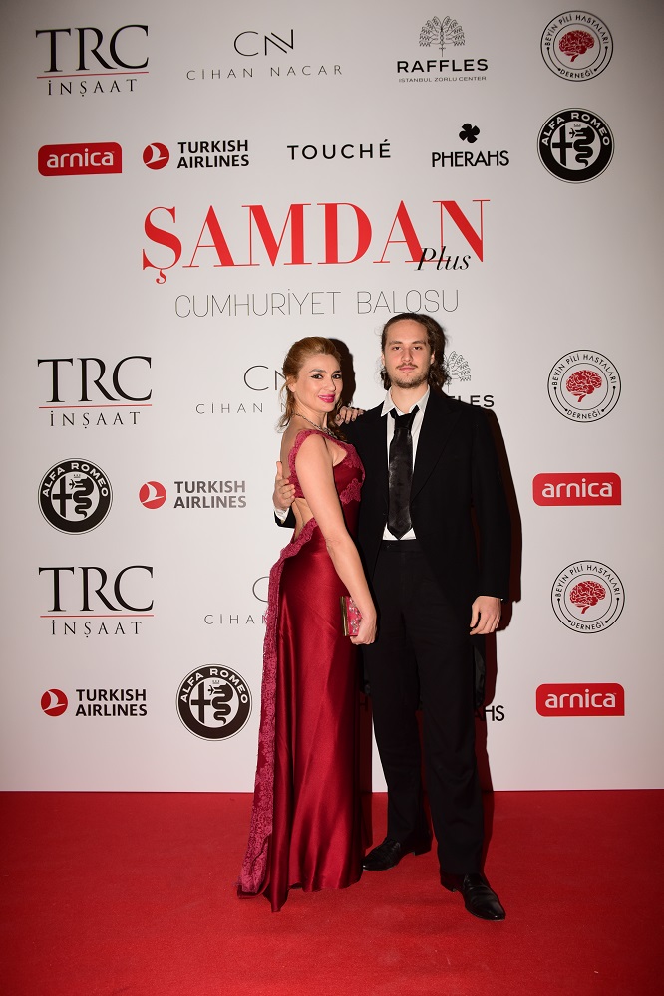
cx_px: 332
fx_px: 803
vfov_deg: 63.7
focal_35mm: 29
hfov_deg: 44.9
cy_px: 498
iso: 640
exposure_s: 1/250
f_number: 5
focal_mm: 29
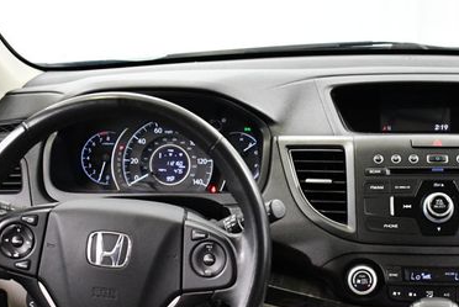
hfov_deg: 32.1
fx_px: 791
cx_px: 304
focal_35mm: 62
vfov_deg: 21.7
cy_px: 245
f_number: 3.5
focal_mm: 18
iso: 3200
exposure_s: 1/100
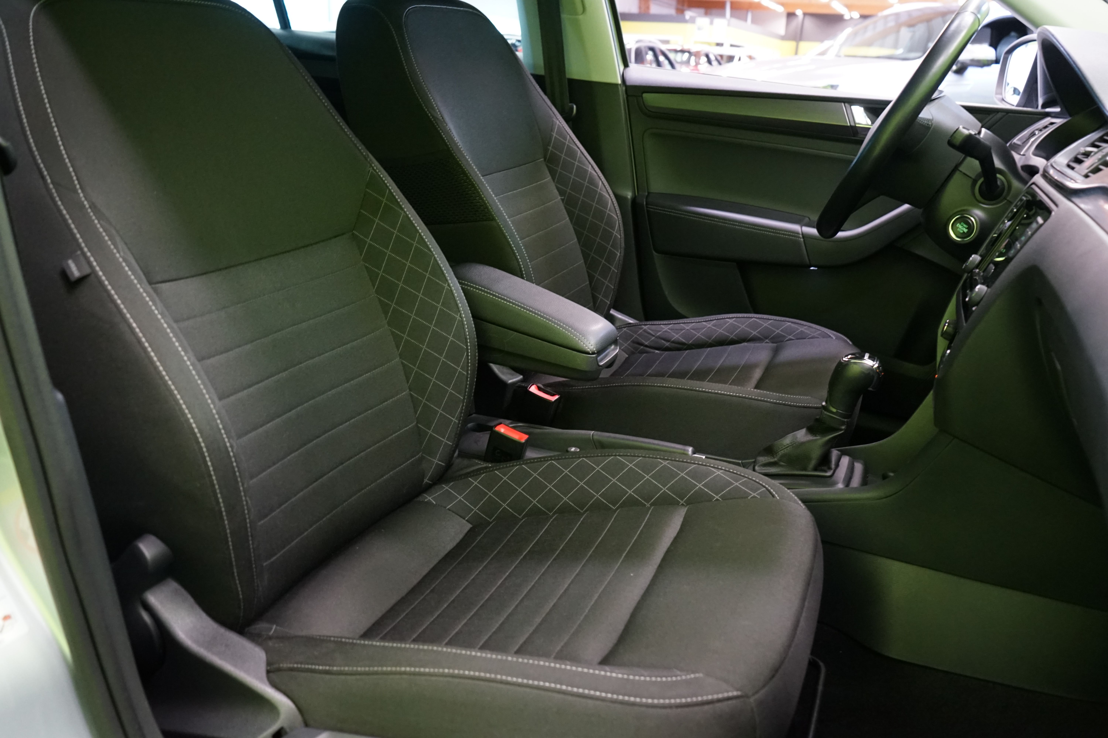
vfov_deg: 43.6
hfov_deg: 61.9
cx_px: 554
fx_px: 923
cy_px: 369
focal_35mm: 30
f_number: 5.6
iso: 3200
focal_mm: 30
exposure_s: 1/20
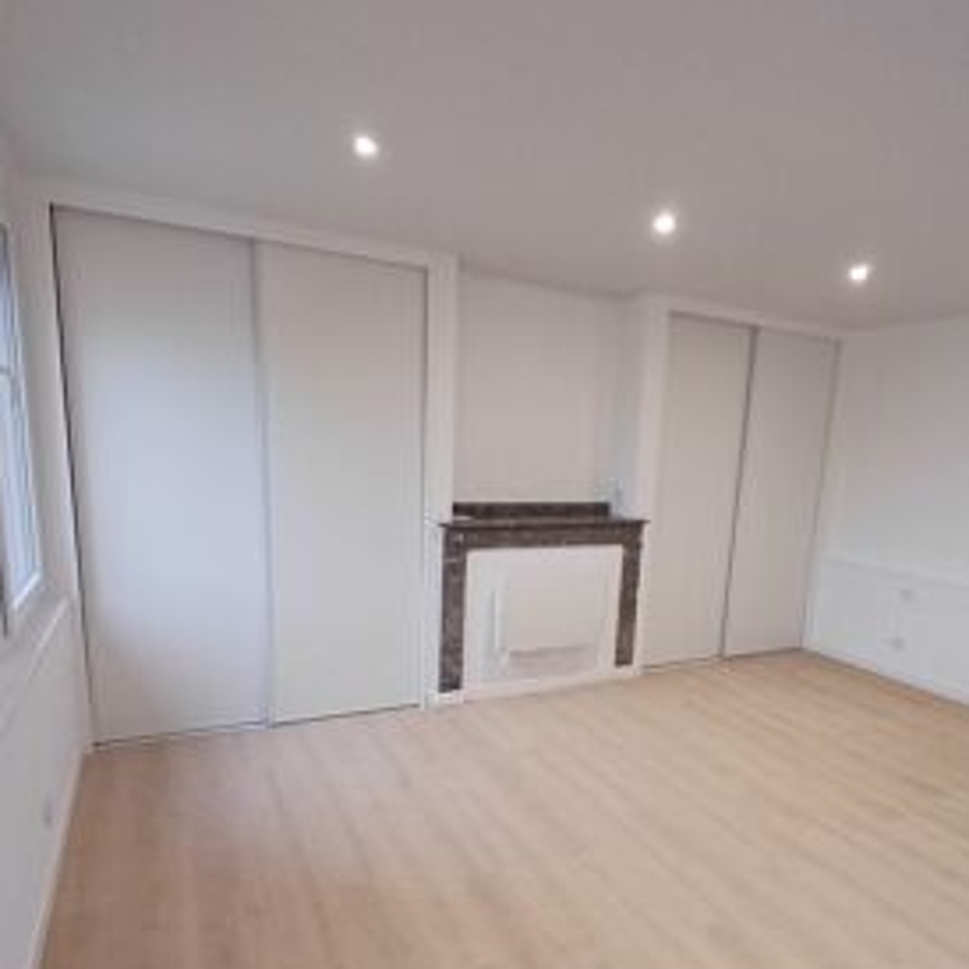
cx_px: 538
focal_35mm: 22
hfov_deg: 69.4
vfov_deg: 68.9
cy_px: 582
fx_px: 697
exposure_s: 1/50
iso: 200
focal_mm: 1.64
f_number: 2.2
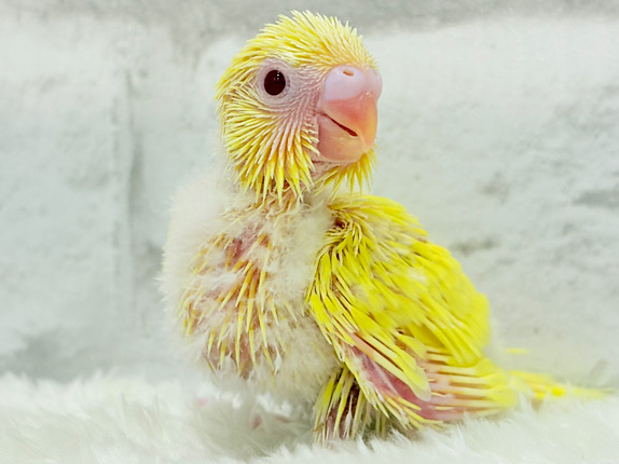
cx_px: 335
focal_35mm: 58
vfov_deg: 25.2
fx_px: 1037
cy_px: 214
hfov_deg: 33.2
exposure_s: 1/50
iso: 40
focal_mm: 5.96
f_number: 1.6
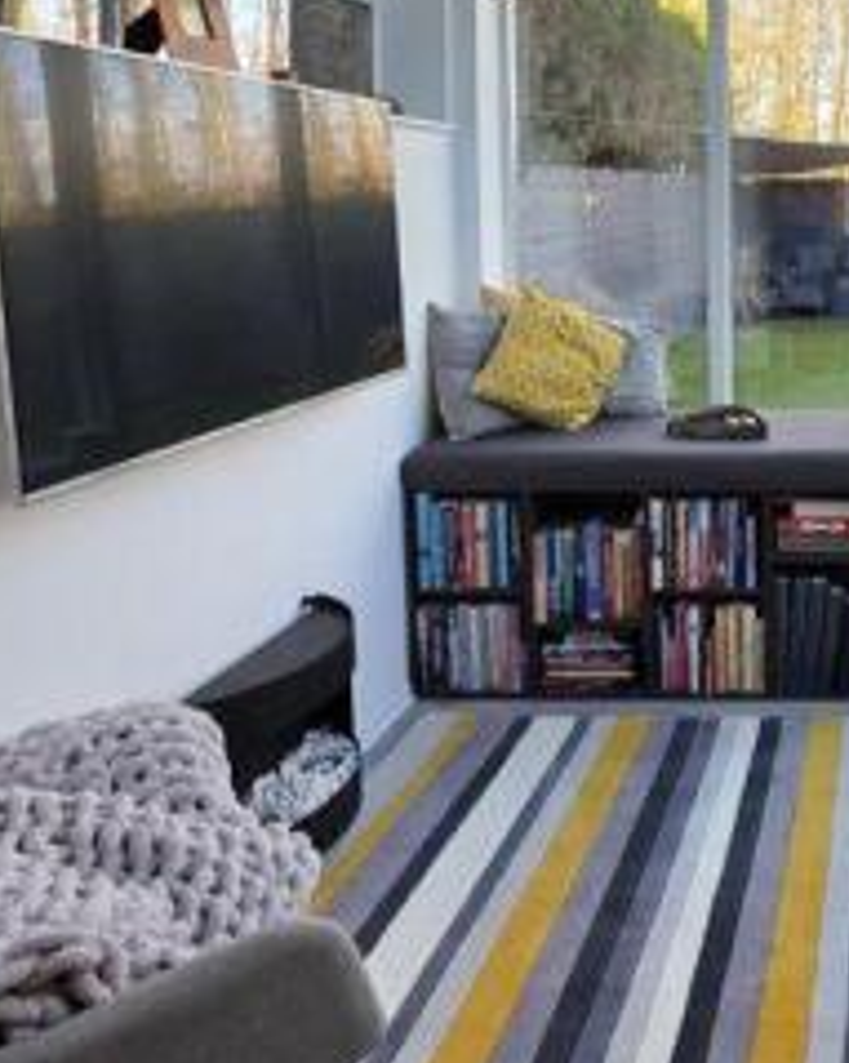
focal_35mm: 31
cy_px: 274
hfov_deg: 39.2
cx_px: 918
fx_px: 974
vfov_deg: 54.7
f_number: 1.9
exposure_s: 1/100
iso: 80
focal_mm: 2.2
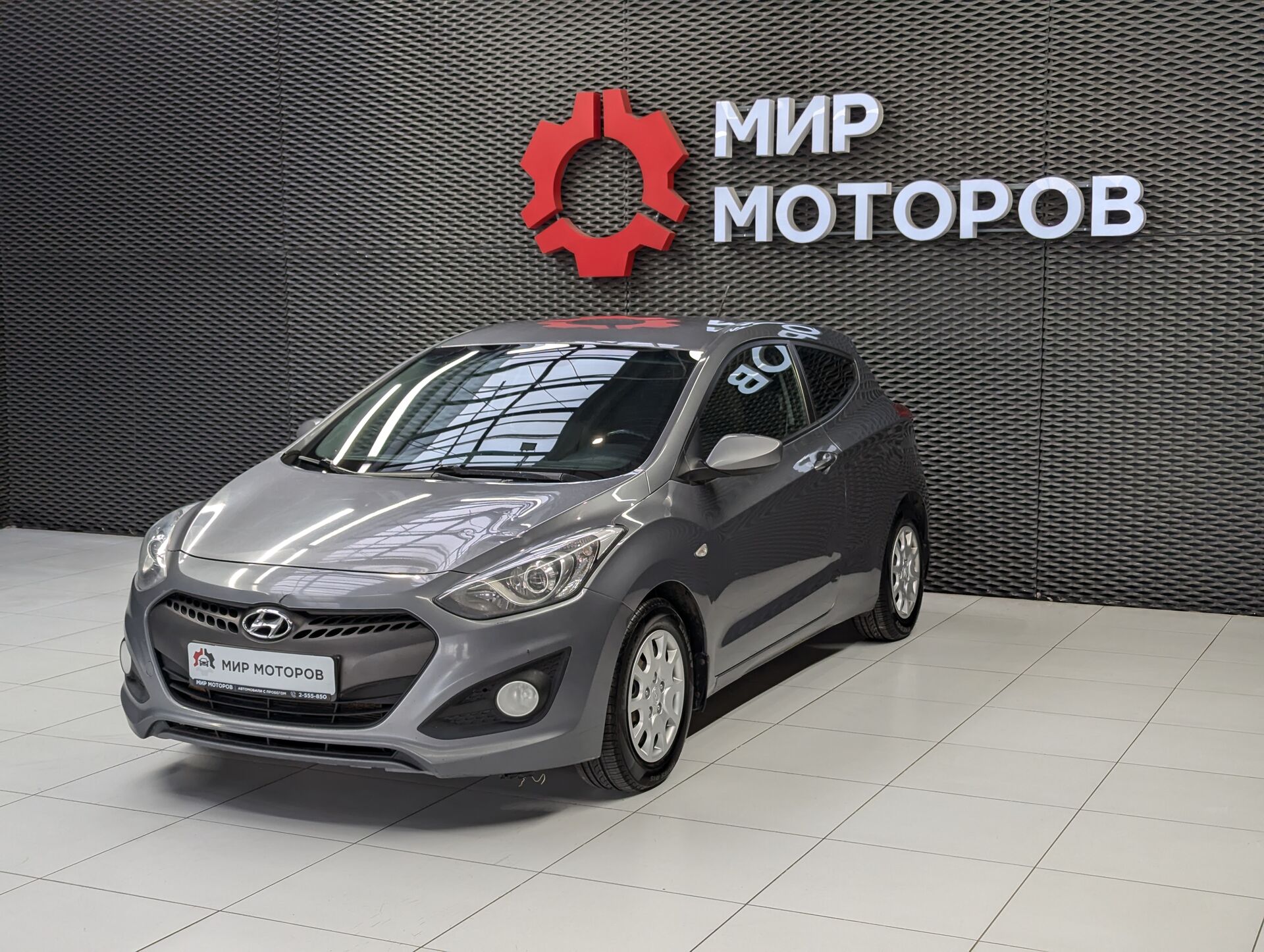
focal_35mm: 48
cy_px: 476
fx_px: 1755
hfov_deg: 39.6
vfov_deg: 30.3
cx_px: 632
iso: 53
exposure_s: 1/218
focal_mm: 6.81
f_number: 1.85
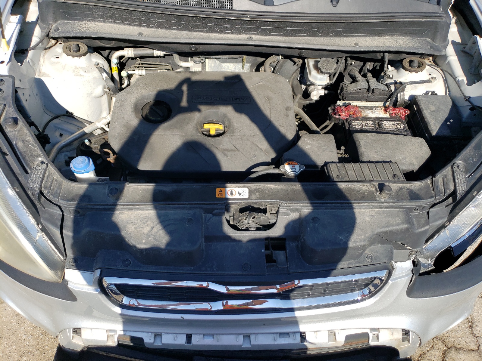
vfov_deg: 53.1
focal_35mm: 26
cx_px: 241
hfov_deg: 67.3
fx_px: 362
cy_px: 180
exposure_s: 1/2000
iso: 50
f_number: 1.5
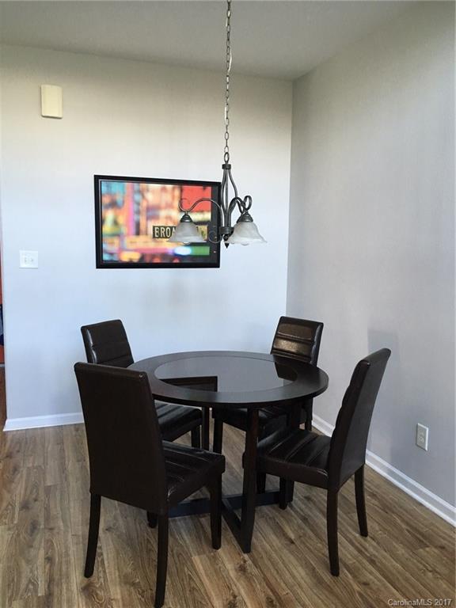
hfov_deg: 48.2
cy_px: 304
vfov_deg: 61.7
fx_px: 509
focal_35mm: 29
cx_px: 228
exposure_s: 1/30
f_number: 2.2
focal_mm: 4.15
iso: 100
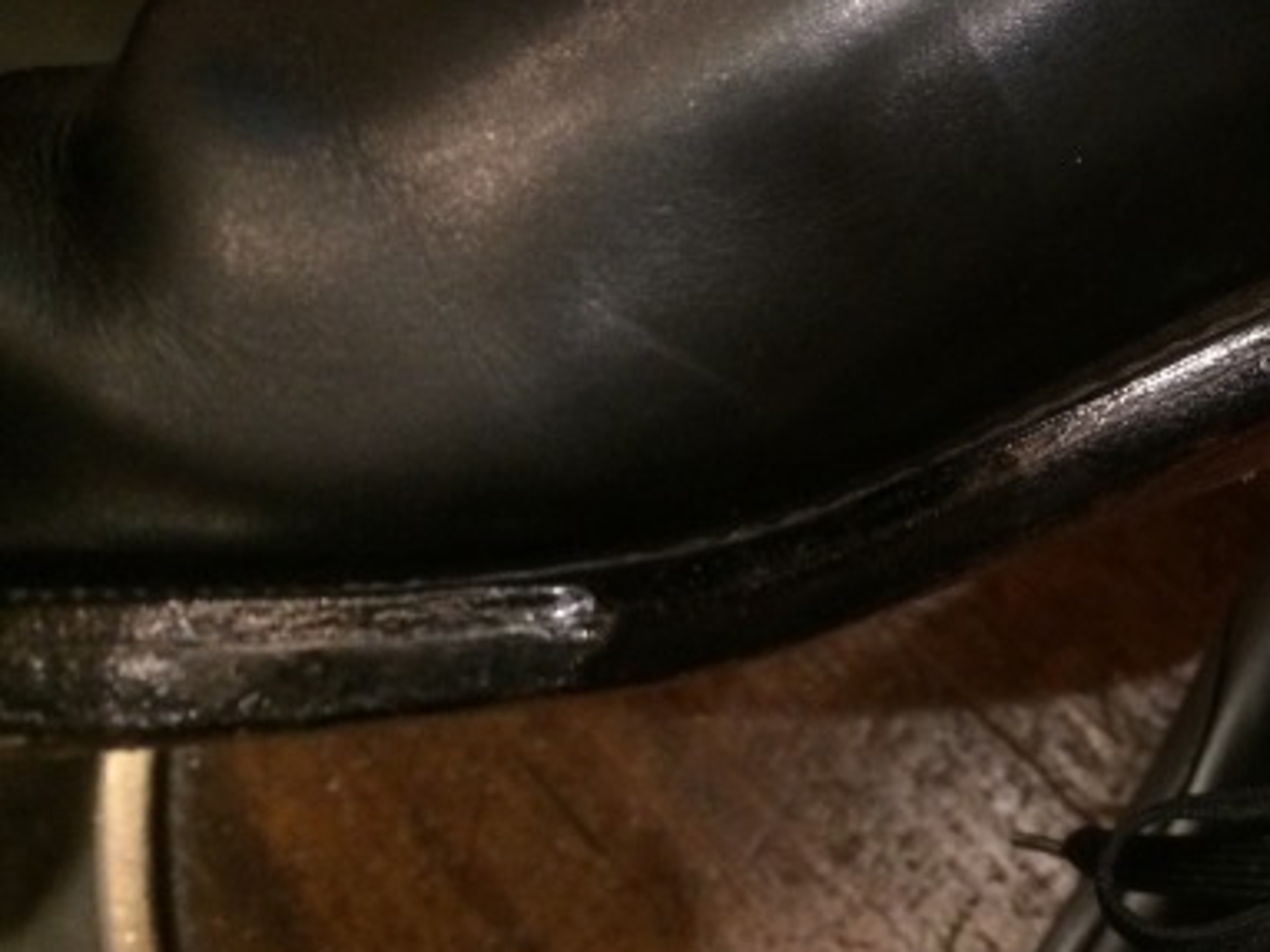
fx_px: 1944
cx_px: 1108
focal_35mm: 53
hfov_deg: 34.5
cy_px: 300
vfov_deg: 27.3
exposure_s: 1/20
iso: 250
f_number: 2.2
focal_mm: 4.15
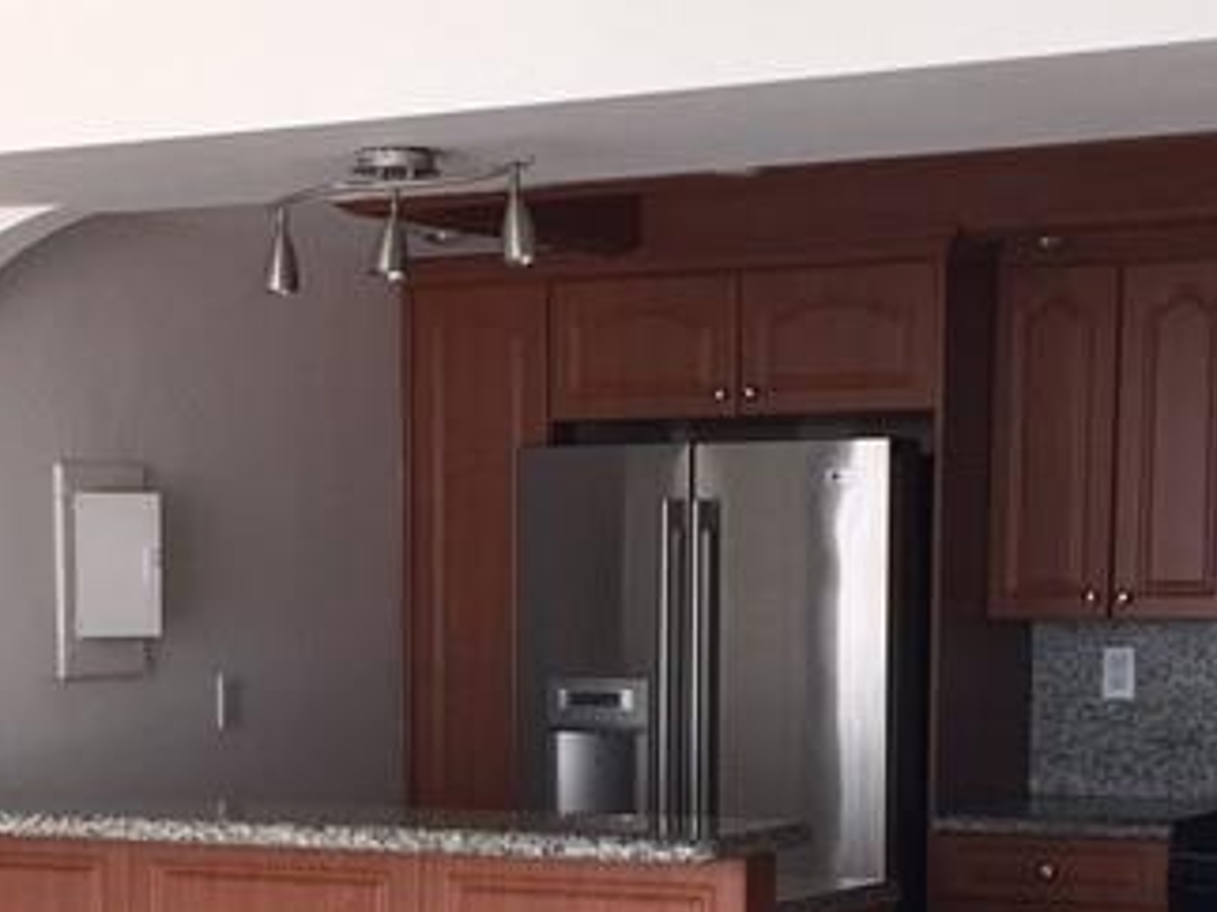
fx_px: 3233
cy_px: 961
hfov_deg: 21.2
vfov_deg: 15.7
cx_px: 384
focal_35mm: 92
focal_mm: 4.15
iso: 40
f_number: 2.2
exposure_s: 1/120
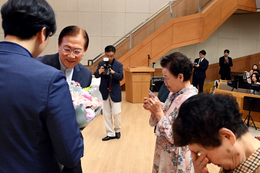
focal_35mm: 43
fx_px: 308
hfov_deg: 45.8
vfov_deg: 31.4
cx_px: 129
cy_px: 104
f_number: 4.2
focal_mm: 23
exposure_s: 1/125
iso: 1400
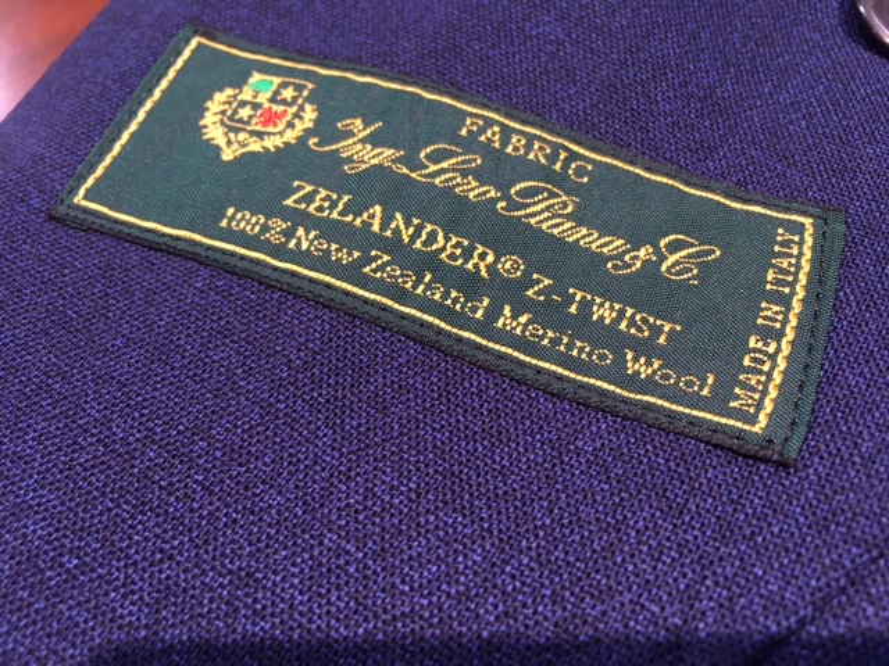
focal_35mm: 29
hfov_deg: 61.7
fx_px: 745
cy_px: 333
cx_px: 444
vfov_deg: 48.2
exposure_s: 1/30
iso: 80
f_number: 2.2
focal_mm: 4.15
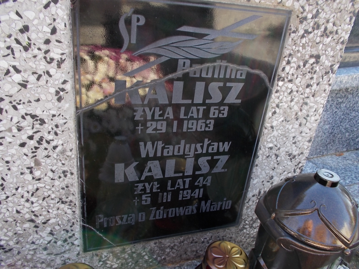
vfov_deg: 46.8
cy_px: 134
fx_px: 311
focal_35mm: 30
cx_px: 180
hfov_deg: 60.0
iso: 80
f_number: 3.4
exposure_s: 1/80
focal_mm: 5.3
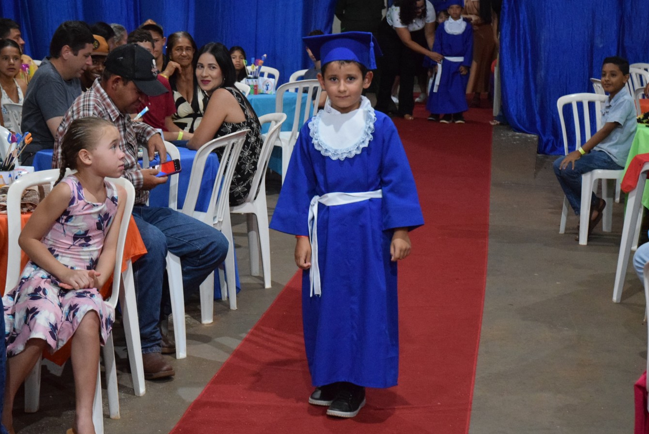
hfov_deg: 27.3
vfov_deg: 18.4
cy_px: 259
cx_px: 282
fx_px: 1335
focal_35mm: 74
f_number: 4.2
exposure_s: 1/60
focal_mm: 40
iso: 4500
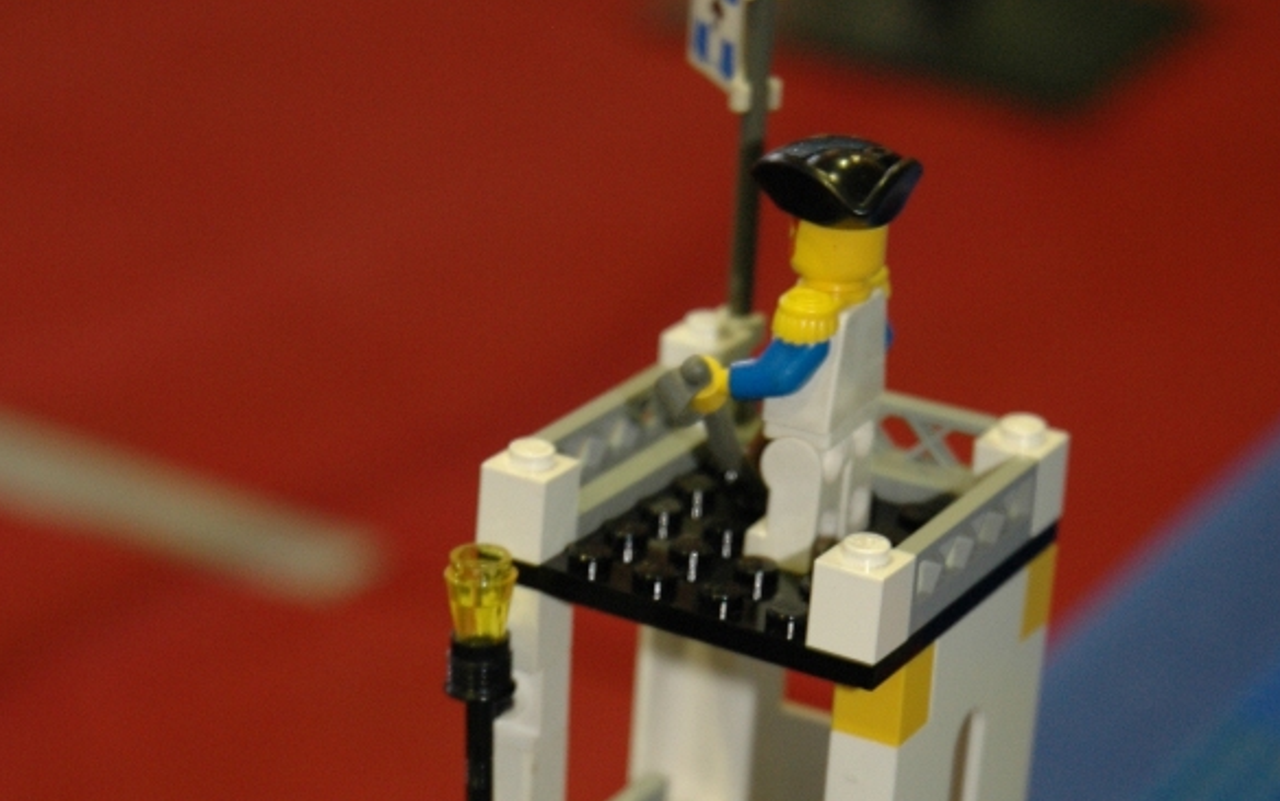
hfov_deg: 17.0
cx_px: 574
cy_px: 961
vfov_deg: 10.5
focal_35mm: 123
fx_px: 4292
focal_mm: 46
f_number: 4.5
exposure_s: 1/15
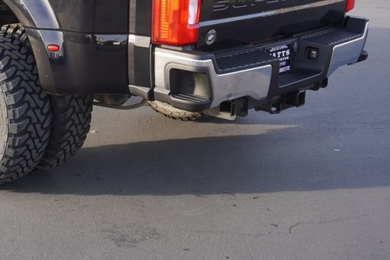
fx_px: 737
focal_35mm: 68
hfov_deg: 28.2
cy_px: 31
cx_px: 18
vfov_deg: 19.7
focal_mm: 23
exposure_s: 1/80
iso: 100
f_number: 5.6
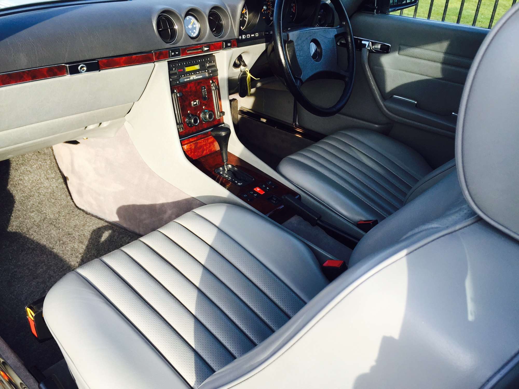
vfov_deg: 48.2
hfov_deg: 61.7
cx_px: 260
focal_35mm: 29
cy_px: 194
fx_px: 435
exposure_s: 1/338
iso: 32
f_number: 2.2
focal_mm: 4.15
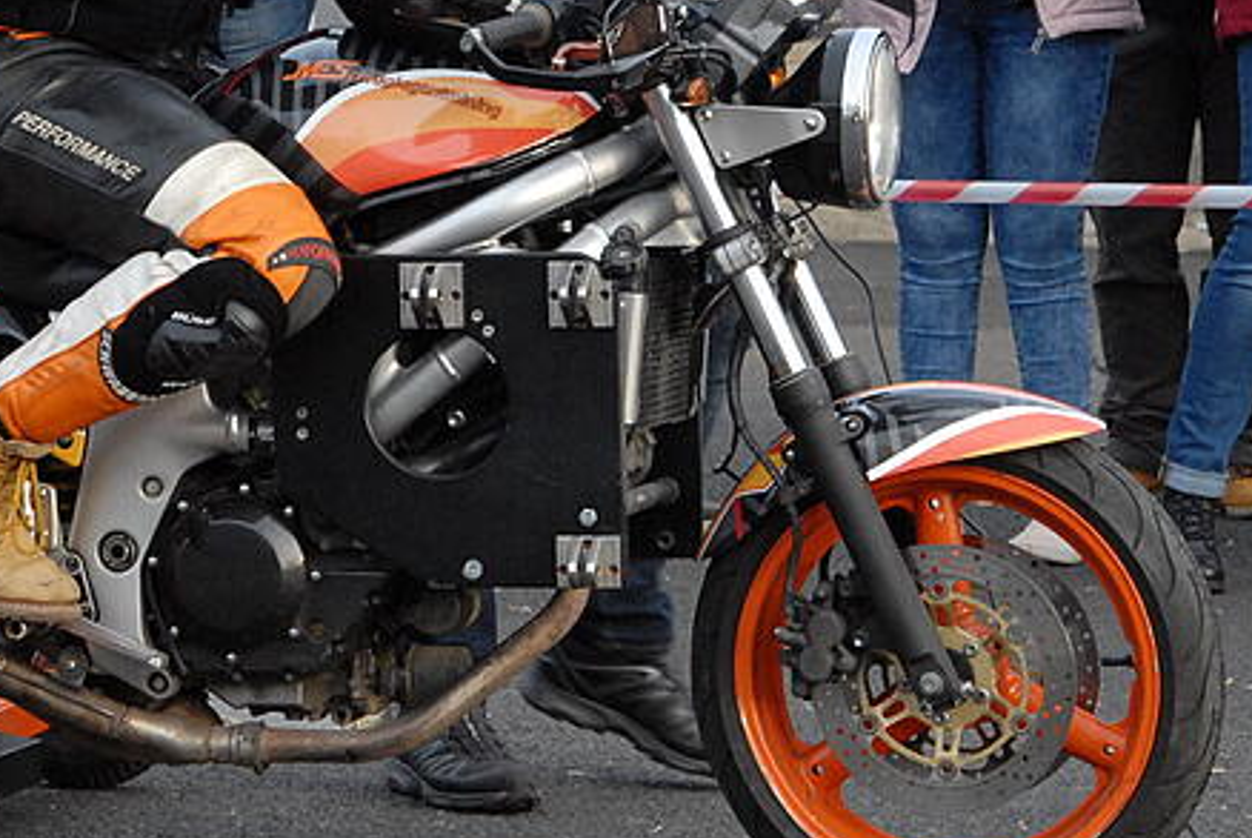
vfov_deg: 5.3
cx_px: 259
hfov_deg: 8.0
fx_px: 8981
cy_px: -37
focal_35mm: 258
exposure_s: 1/160
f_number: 9
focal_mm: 70
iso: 640
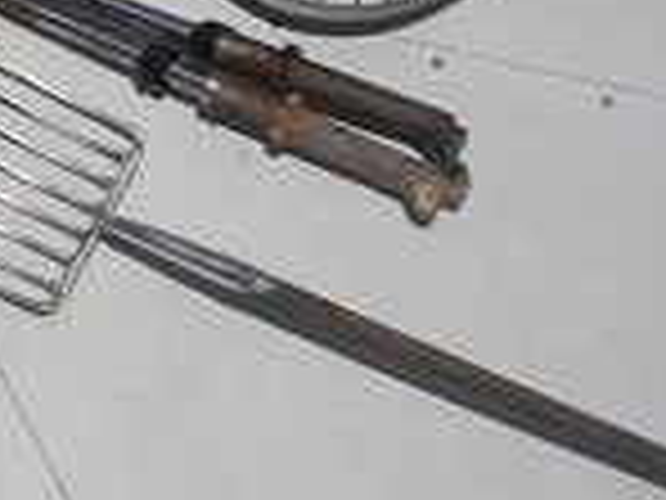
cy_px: -315
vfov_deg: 9.3
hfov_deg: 12.3
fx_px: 2963
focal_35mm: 154
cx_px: -266
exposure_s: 1/1600
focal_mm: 6.3
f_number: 6.6
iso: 80
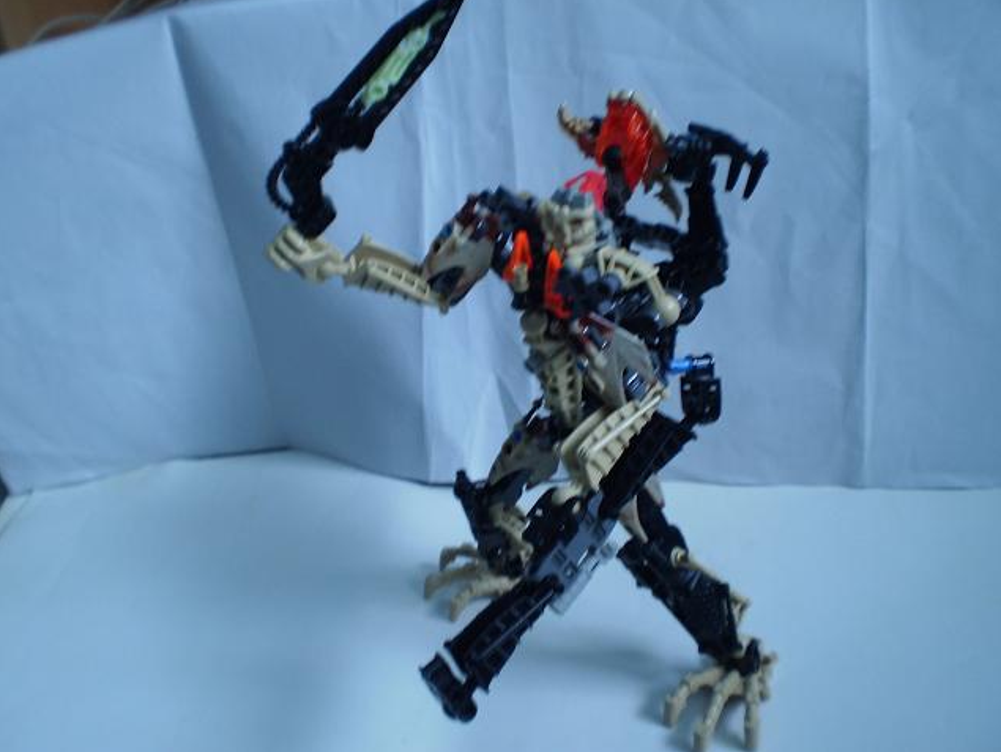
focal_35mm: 37
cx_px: 512
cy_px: 377
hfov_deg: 50.1
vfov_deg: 38.7
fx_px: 1071
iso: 125
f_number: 3.1
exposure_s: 1/5
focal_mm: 6.3
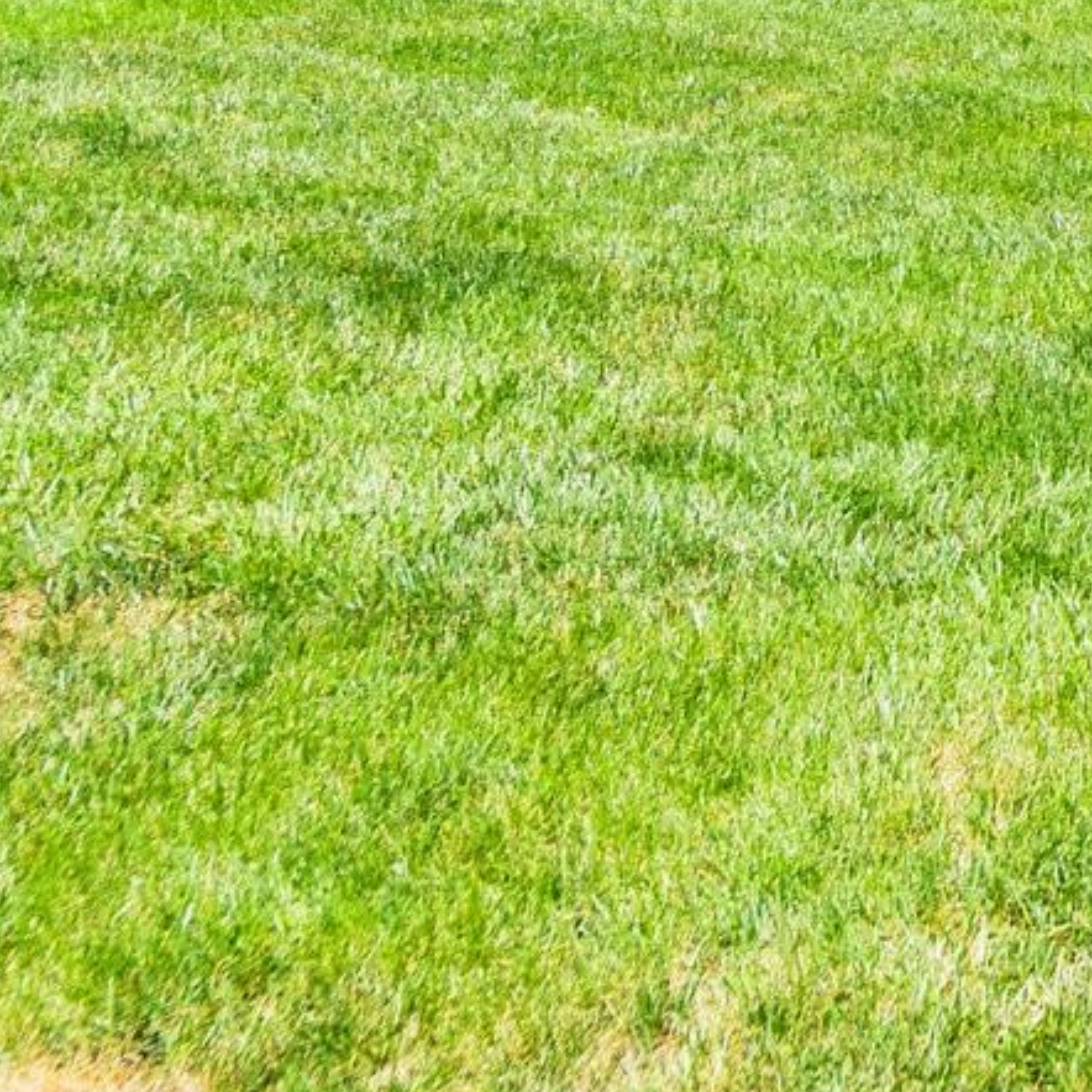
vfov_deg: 22.9
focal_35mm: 63
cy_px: -481
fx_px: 2248
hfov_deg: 20.5
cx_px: 1892
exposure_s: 1/80
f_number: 5.6
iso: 100
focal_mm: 16
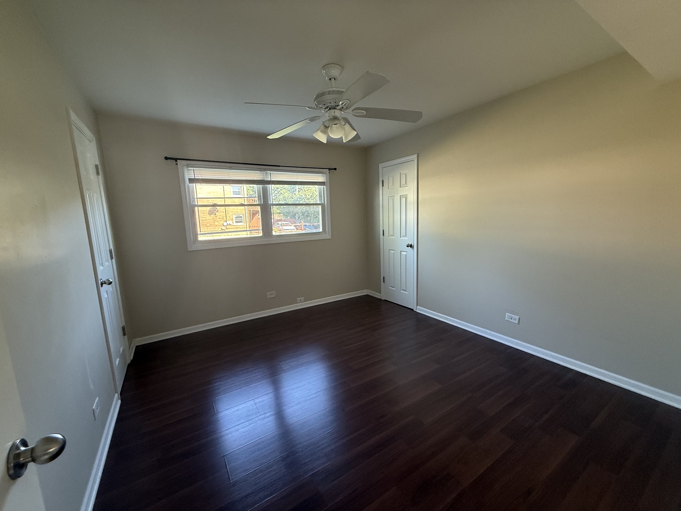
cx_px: 340
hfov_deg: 102.1
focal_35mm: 14
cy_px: 256
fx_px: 275
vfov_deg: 85.7
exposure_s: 1/99
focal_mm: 2.22
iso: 320
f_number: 2.2
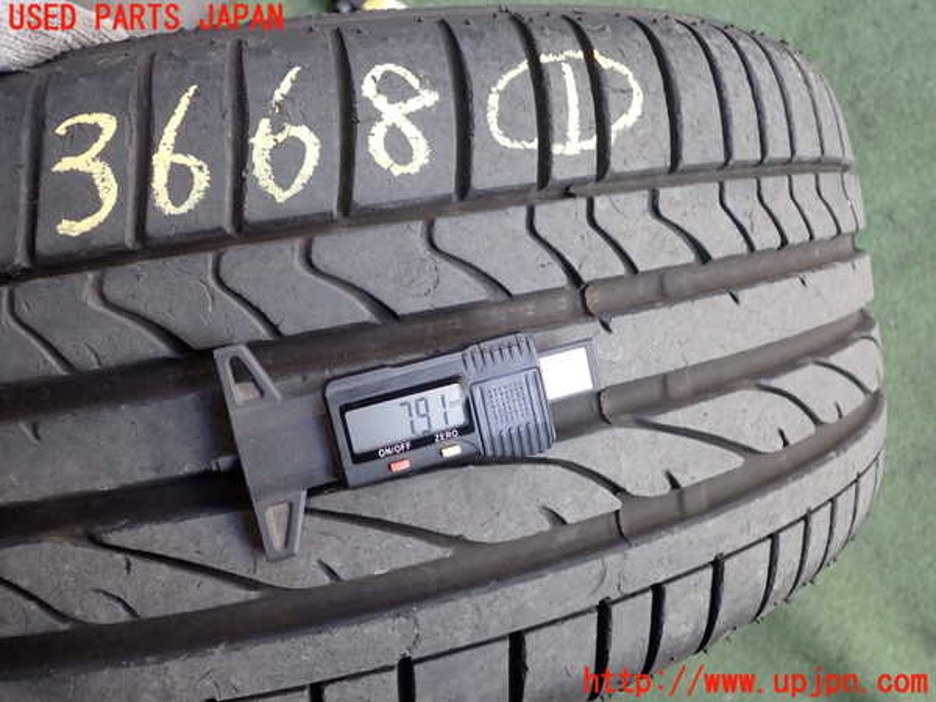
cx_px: 468
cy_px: 351
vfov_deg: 46.8
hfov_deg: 60.0
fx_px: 811
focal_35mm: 30
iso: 200
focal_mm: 5.4
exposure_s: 1/80
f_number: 2.3
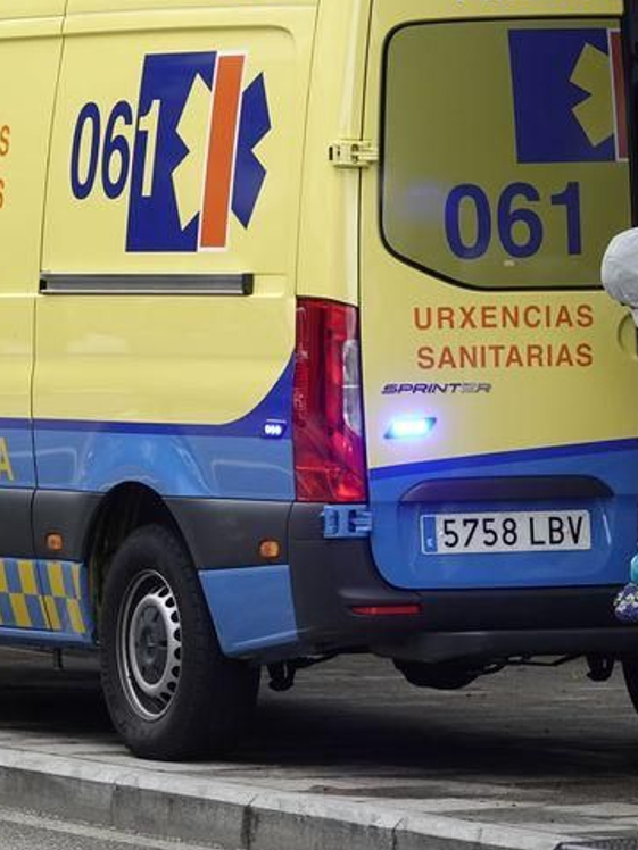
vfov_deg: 6.1
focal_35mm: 327
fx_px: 8036
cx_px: 409
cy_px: 305
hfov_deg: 4.5
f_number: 4
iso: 125
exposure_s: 1/160
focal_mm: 58.29
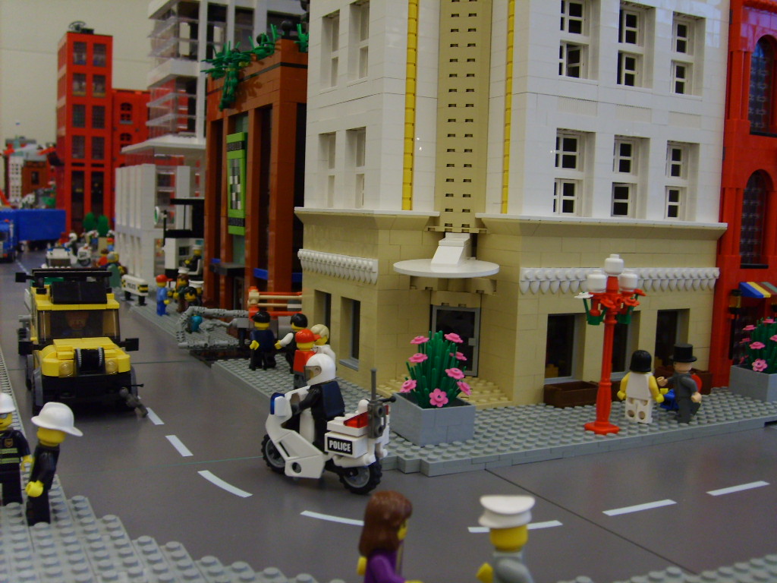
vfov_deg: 40.7
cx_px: 388
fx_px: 786
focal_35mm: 35
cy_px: 292
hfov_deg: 52.6
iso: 100
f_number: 2.8
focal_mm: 5.8
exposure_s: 1/30
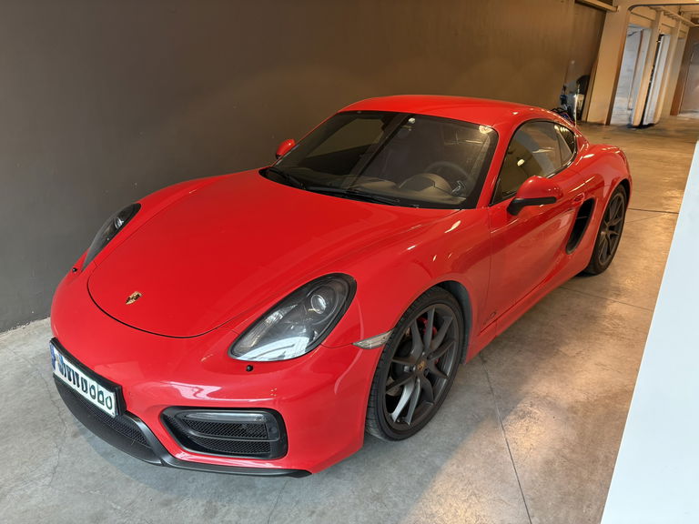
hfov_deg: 67.3
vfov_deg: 53.1
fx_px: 525
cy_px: 262
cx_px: 350
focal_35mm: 26
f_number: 1.6
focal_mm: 5.96
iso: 100
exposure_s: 1/50
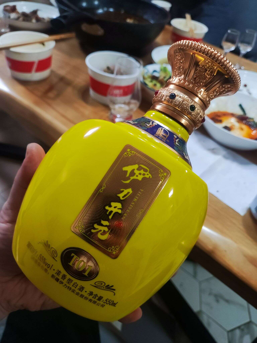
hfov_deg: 54.9
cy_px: 172
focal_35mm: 25
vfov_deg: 69.4
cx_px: 128
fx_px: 247
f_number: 1.79
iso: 403
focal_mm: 4.71
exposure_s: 1/50
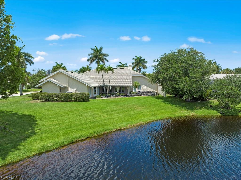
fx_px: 167
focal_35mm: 24
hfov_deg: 71.6
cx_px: 120
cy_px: 90
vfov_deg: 56.7
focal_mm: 12.29
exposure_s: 1/2000
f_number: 2.8
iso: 120
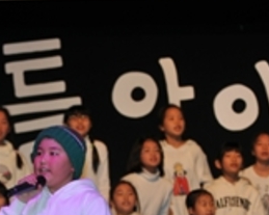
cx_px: 37
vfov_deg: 5.6
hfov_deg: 6.9
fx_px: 2212
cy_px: 190
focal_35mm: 278
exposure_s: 1/60
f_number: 2.8
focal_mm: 80
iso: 200
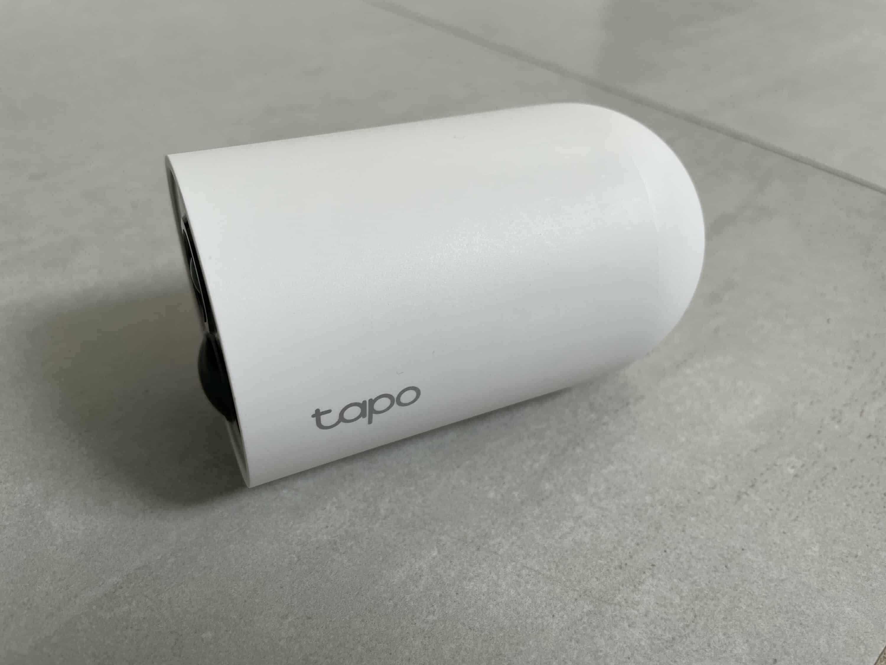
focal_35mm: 26
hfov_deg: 67.3
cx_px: 443
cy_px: 332
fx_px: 665
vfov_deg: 53.1
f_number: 1.6
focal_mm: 4.2
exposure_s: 1/121
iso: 64
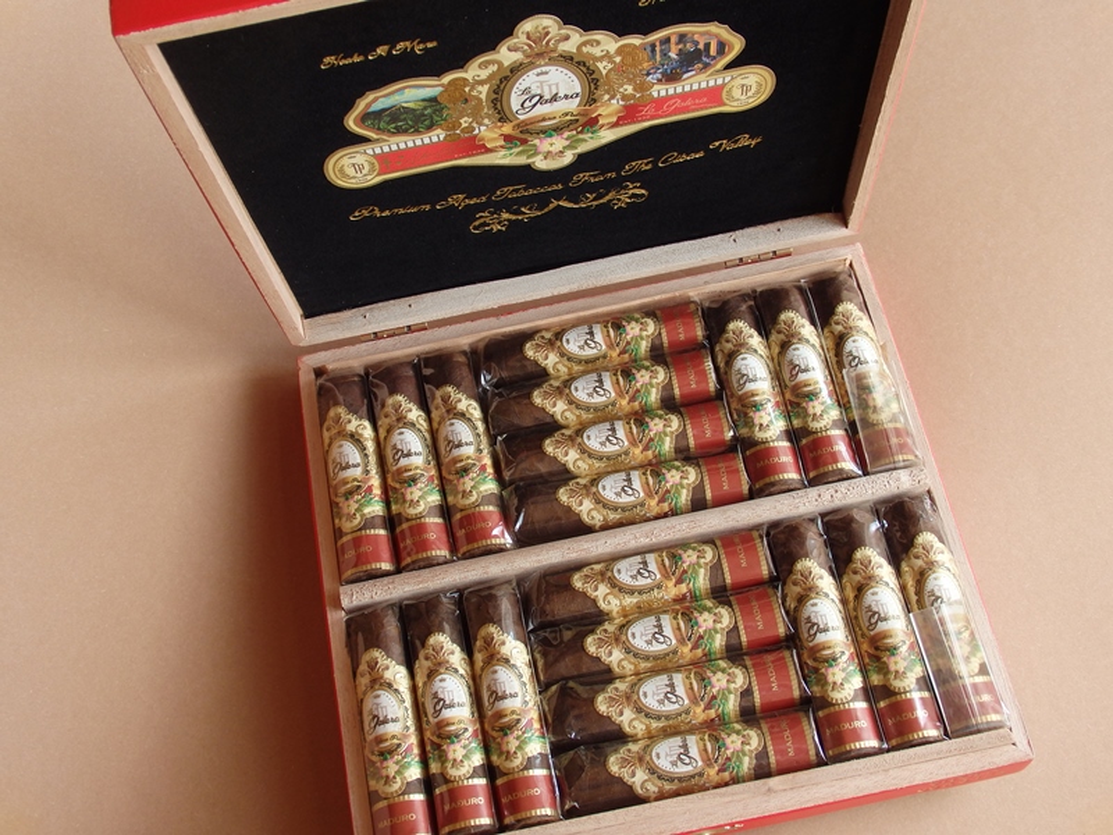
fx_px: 1447
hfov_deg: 42.1
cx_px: 556
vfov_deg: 32.2
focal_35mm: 45
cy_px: 418
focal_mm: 8
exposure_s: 1/25
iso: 125
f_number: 3.8
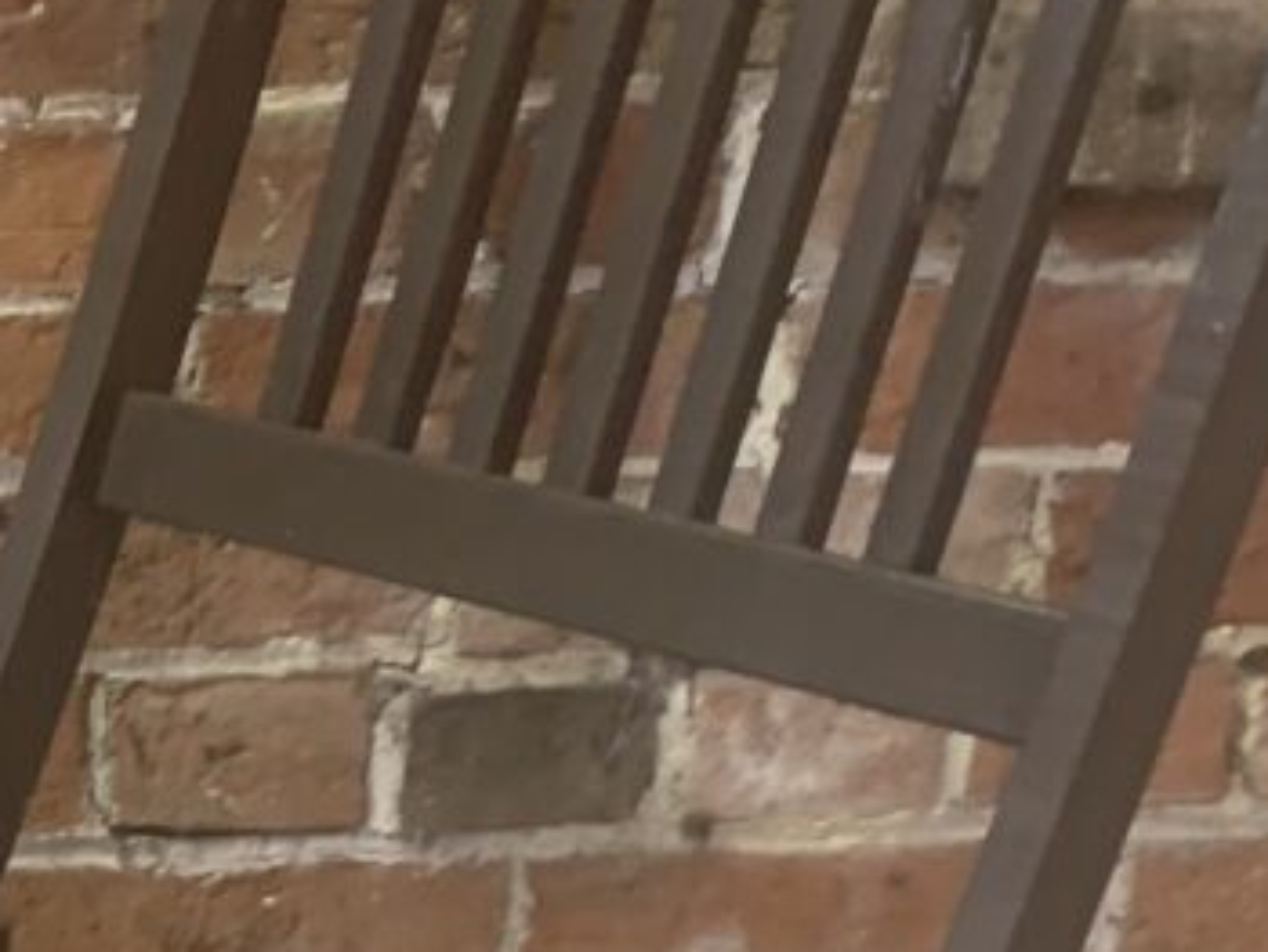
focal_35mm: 114
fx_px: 4179
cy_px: 1336
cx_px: -960
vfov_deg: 12.5
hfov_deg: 15.1
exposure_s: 1/33
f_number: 1.8
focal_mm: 4.25
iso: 320
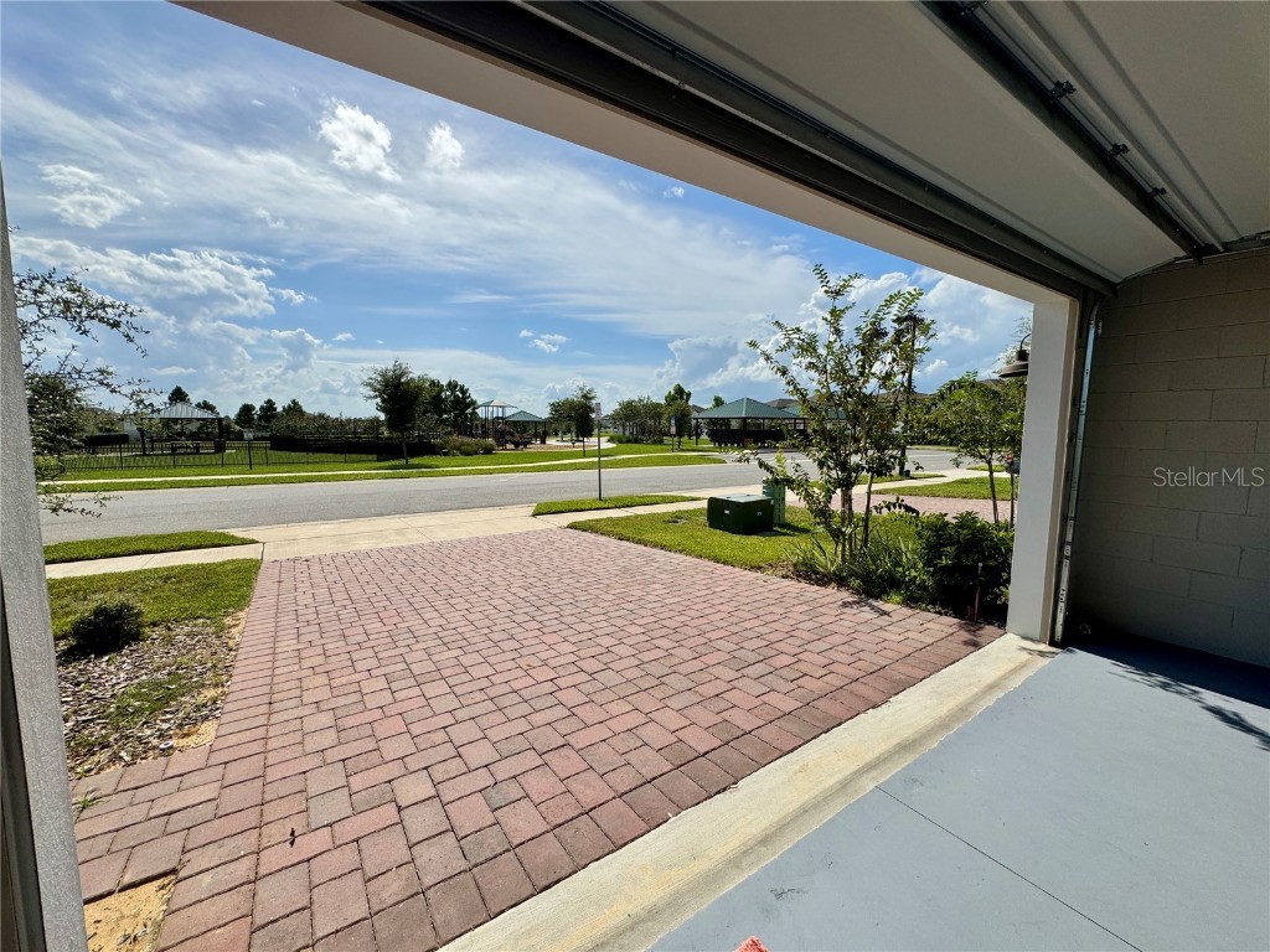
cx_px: 635
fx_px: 514
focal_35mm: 14
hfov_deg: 102.1
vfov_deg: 85.7
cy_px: 476
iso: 40
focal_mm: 2.22
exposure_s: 1/3906
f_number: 2.2
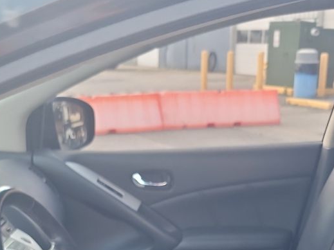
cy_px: 330
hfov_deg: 26.3
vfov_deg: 18.4
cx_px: 187
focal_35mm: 74
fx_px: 714
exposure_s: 1/59
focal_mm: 6.7
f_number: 1.8
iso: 56
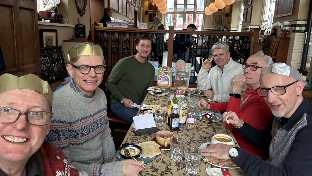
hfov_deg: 71.9
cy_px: 74
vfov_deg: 44.2
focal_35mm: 26
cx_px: 155
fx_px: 215
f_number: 1.9
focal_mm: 2.69
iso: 160
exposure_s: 1/60
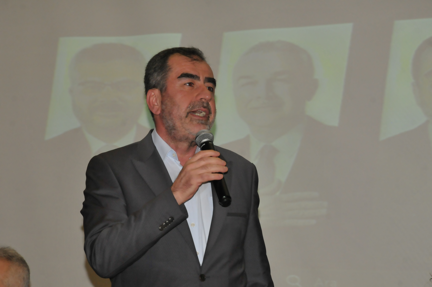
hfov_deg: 16.1
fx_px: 1528
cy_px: 144
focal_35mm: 128
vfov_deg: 10.7
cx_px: 216
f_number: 9
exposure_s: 1/250
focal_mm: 85
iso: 1600
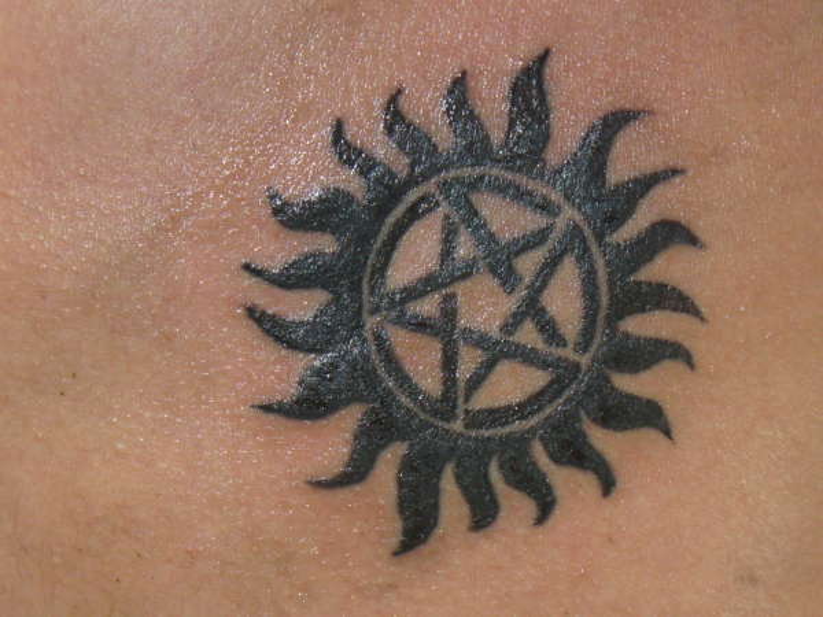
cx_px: 412
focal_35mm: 107
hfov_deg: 18.4
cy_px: 308
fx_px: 2544
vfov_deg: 13.8
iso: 100
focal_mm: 12.8
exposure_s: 1/30
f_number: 3.3
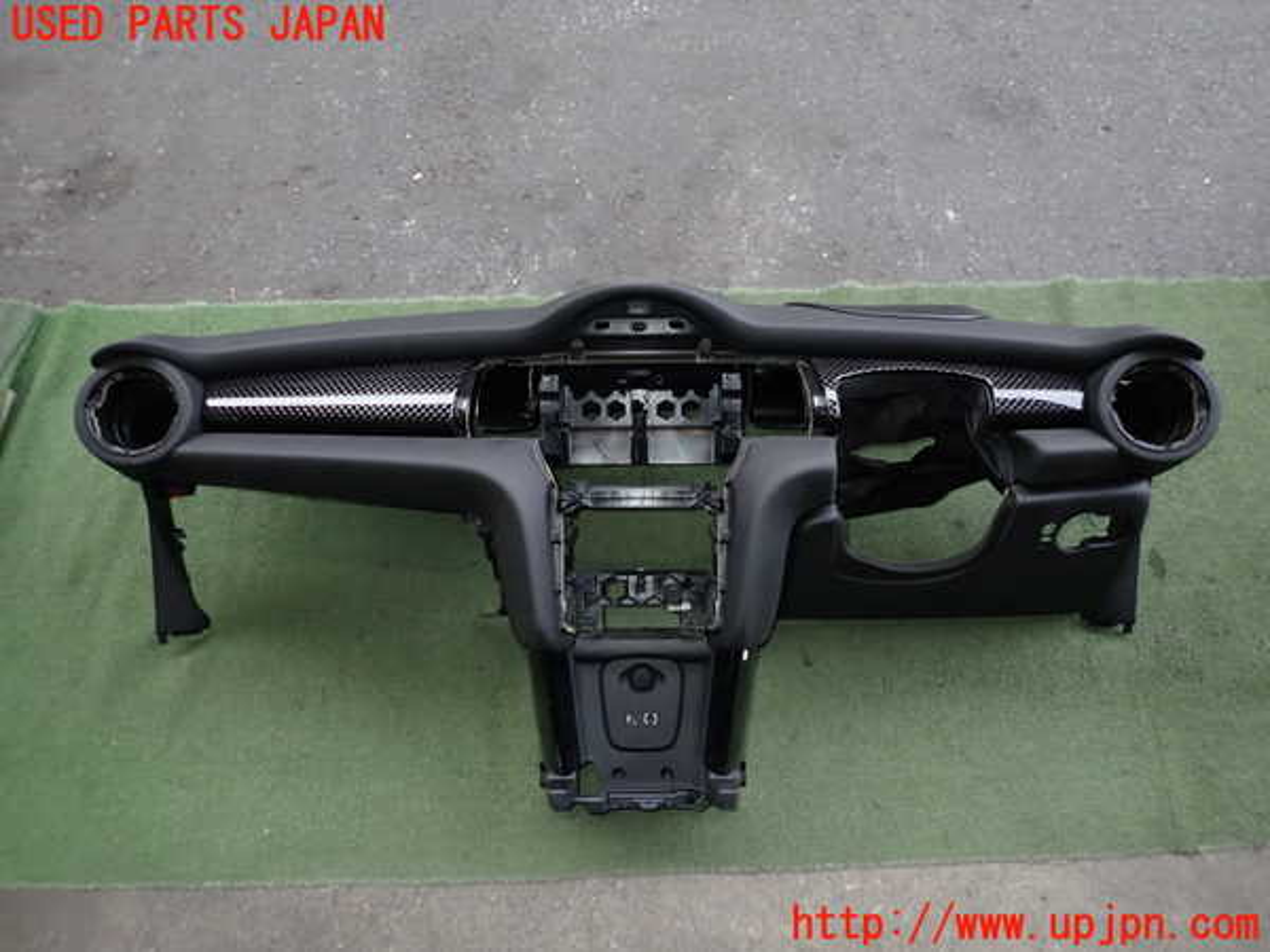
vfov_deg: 54.9
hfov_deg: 69.4
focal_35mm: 25
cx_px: 635
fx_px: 917
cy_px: 476
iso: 200
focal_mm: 4.5
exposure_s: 1/30
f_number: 5.6
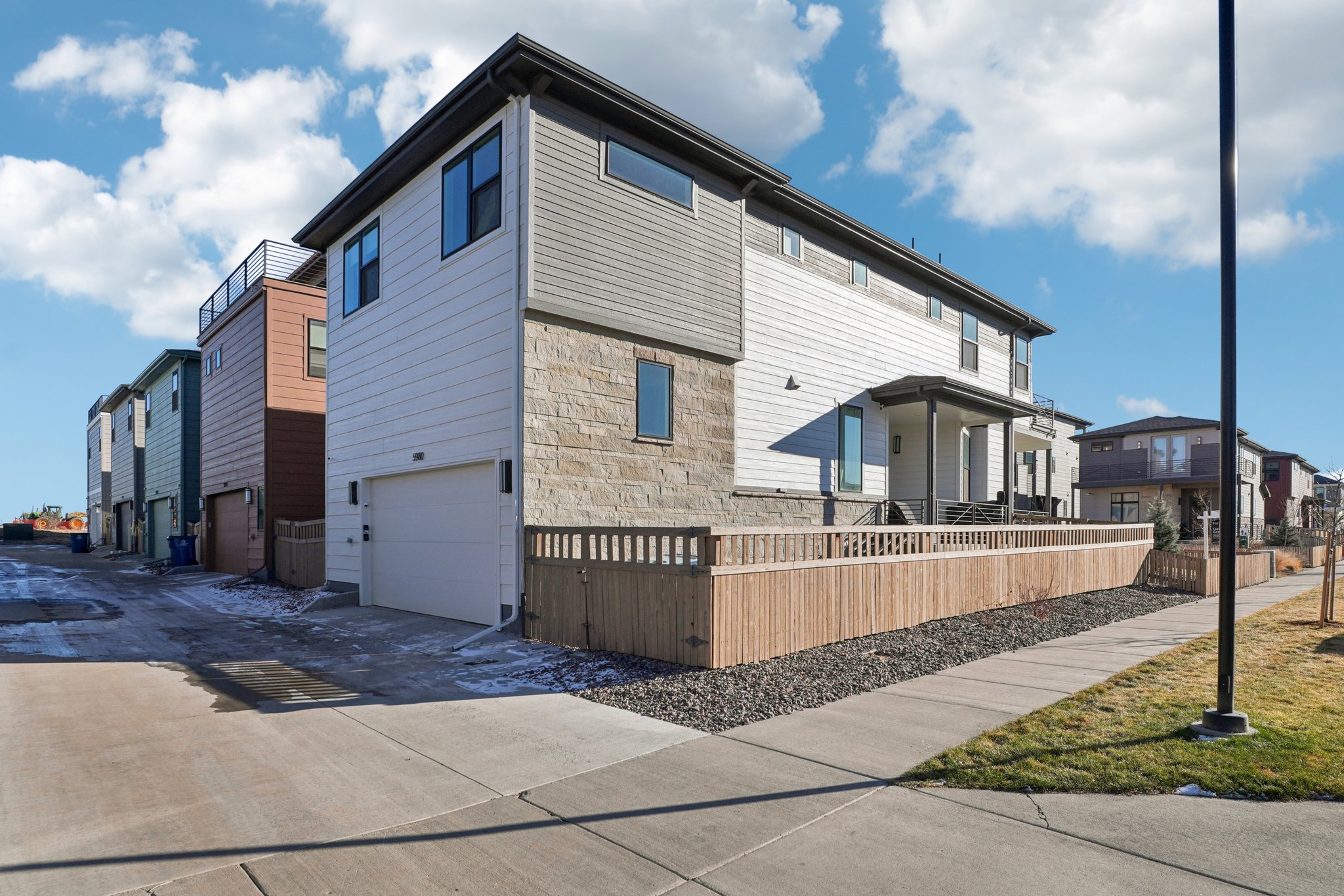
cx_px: 672
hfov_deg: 90.0
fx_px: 672
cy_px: 448
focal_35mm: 18
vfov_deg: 67.4
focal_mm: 12
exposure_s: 1/500
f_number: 8
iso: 100
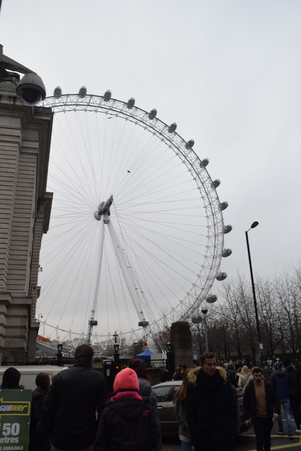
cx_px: 150
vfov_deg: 59.5
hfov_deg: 41.7
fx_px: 395
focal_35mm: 32
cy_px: 226
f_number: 6.3
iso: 400
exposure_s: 1/160
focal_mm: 21
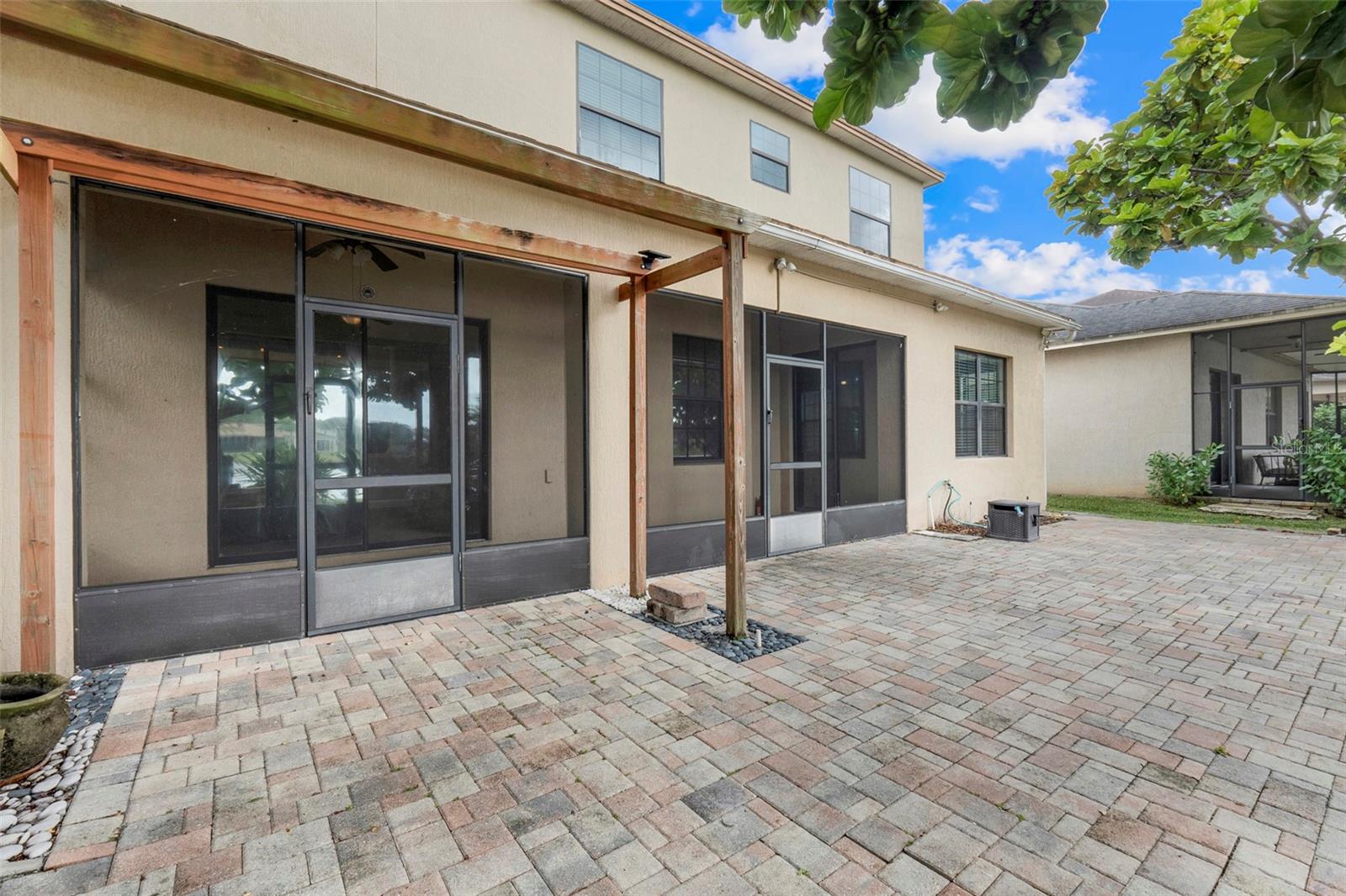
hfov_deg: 100.4
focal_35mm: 15
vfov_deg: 77.3
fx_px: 561
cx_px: 673
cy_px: 448
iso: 250
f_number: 9
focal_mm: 10
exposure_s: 1/10
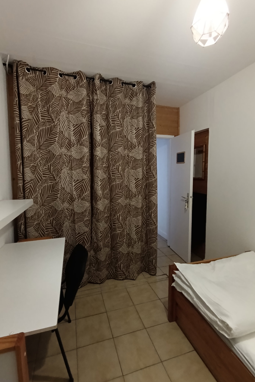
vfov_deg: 93.3
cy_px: 190
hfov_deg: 70.4
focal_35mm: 17
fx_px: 181
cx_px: 127
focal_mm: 1.65
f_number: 2.2
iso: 800
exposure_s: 1/20
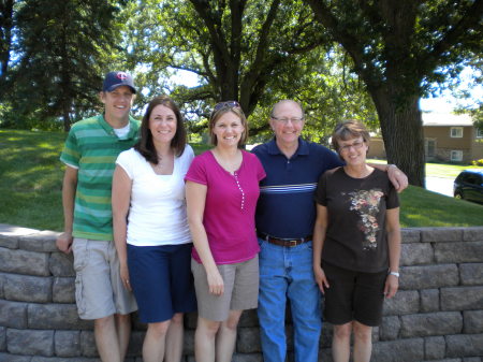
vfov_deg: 40.7
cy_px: 181
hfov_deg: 52.7
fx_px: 488
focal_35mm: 35
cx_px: 242
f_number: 3.1
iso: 80
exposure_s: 1/149
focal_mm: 6.3
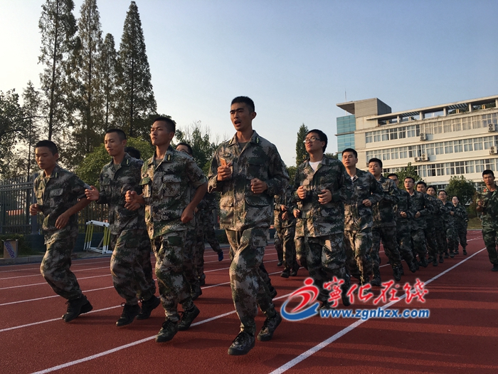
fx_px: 417
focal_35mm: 29
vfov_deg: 48.2
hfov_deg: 61.7
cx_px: 249
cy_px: 187
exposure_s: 1/663
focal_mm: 4.15
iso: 25
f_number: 2.2
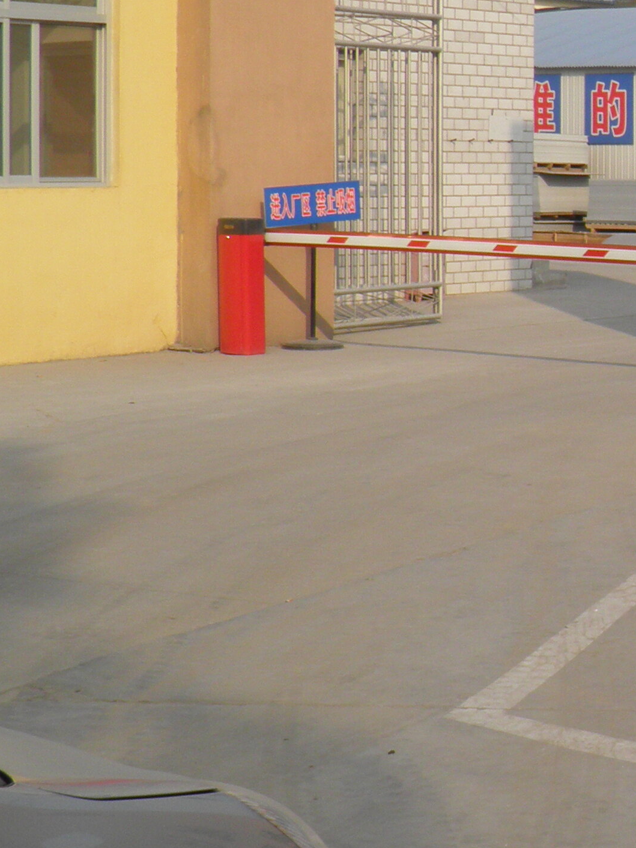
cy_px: 215
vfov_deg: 22.8
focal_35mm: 85
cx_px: 1016
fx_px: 2083
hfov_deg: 15.7
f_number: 5.7
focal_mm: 4.9
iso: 50
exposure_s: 1/250
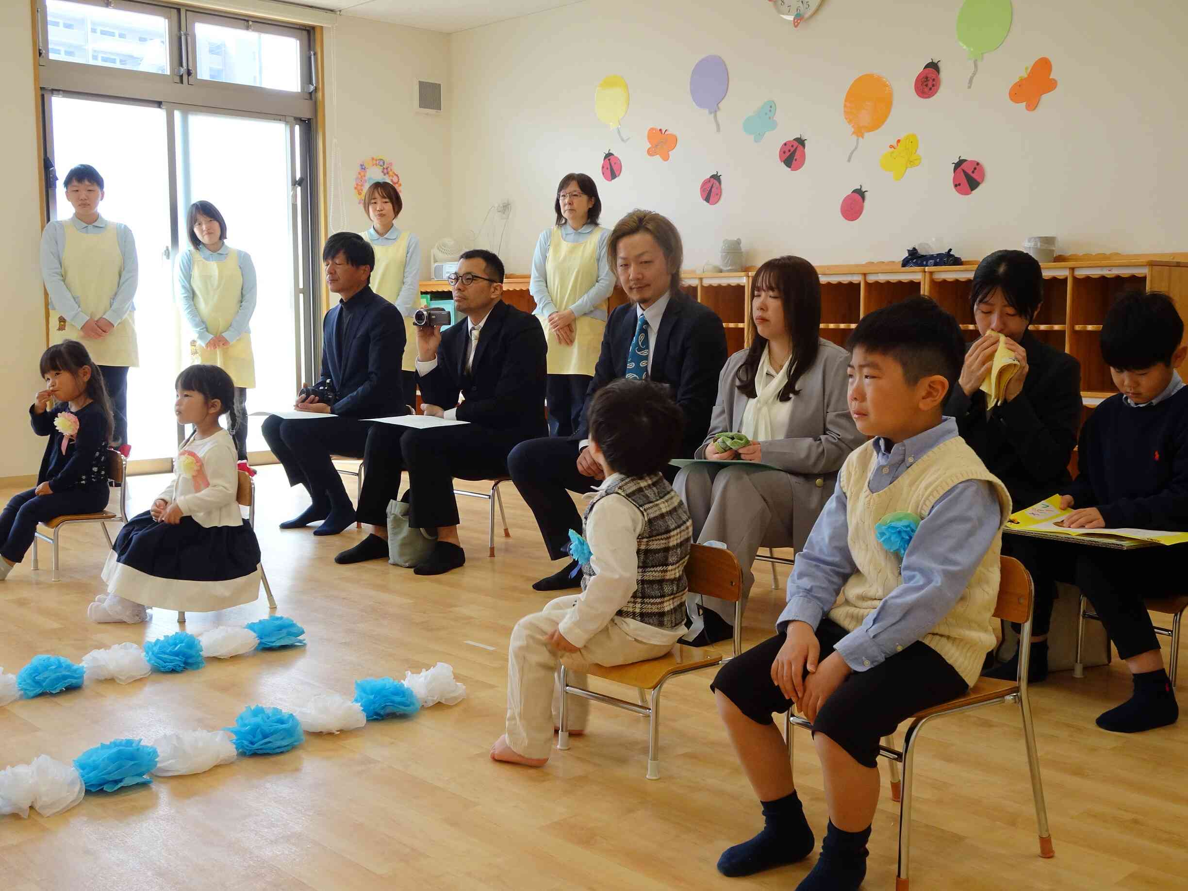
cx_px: 594
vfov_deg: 38.7
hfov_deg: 50.1
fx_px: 1270
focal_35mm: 37
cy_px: 446
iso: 80
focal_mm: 6.4
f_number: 4
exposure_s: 1/60
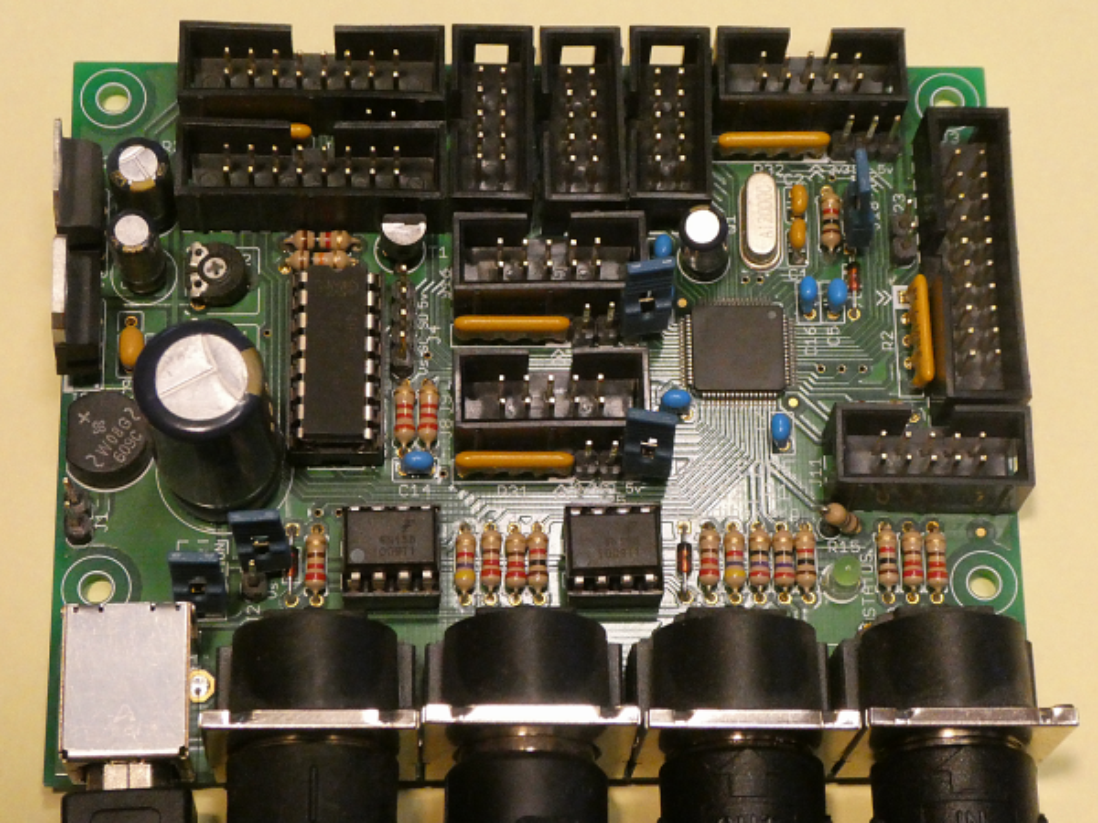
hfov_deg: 24.7
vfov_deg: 18.7
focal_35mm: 79
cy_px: 412
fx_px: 2506
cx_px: 549
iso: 1250
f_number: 4.7
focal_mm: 14.1
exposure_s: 1/80
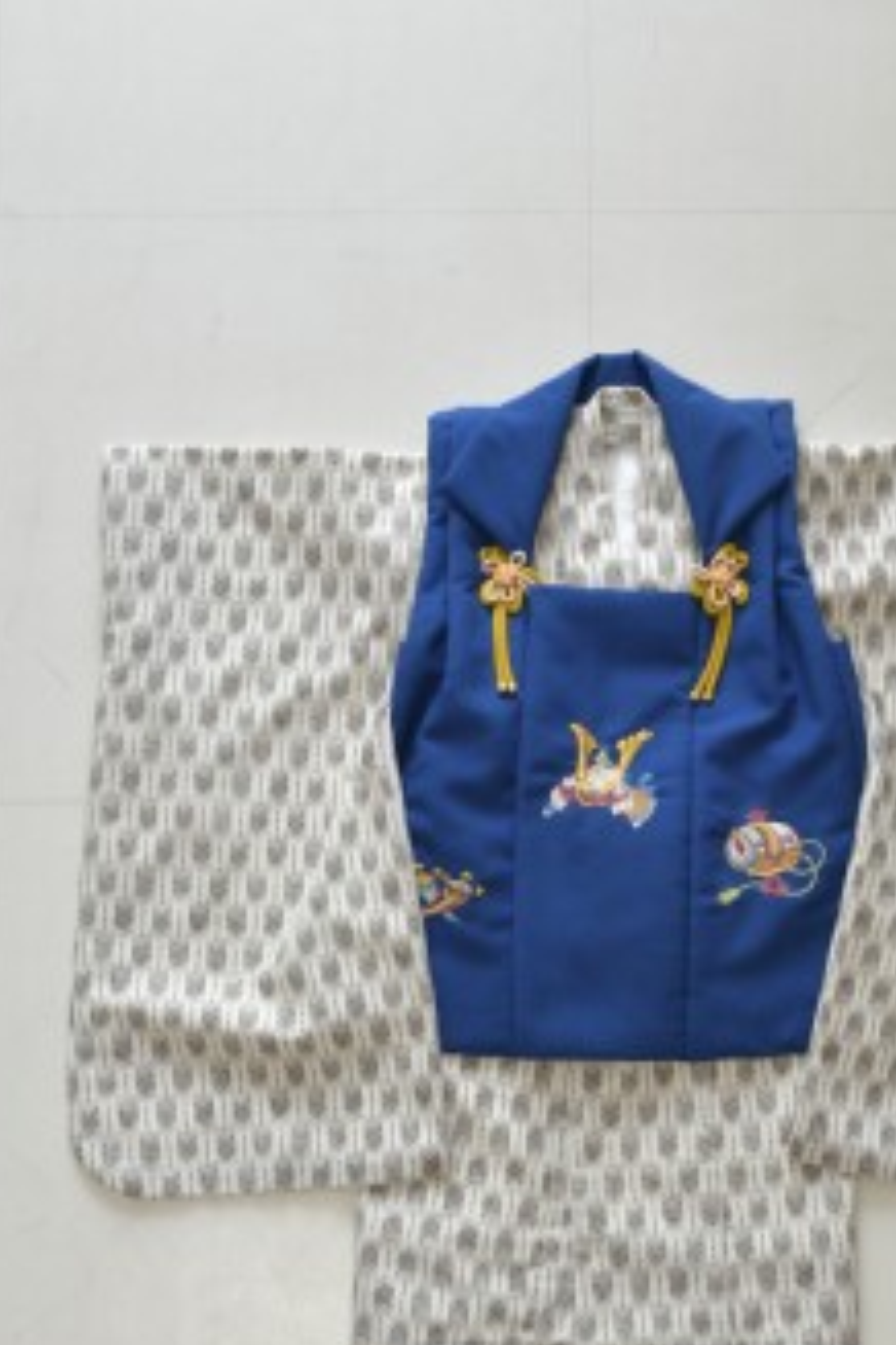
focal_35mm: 66
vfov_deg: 30.4
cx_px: 600
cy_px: 806
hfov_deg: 20.5
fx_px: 2464
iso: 800
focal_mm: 45
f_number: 4.5
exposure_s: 1/100
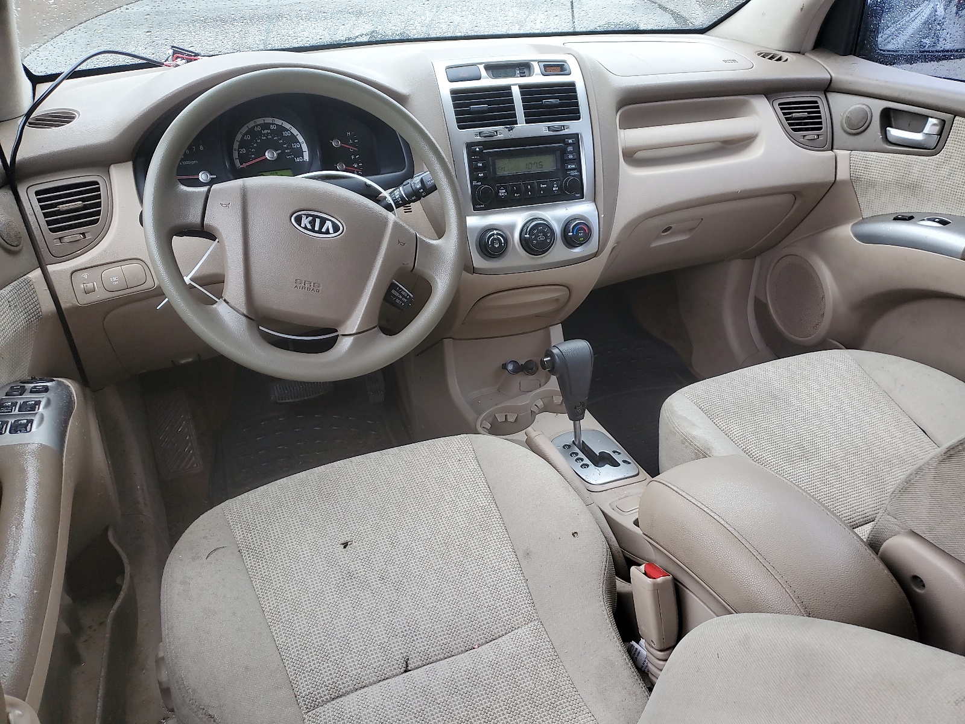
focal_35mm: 26
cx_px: 482
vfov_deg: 53.1
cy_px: 362
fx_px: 725
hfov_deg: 67.3
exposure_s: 1/196
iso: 50
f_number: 1.5
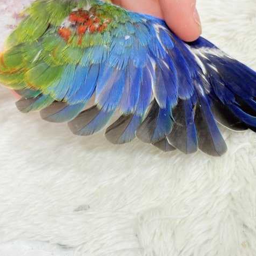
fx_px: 519
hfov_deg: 27.6
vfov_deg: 27.7
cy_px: 129
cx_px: 168
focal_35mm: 62
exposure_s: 1/100
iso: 125
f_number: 1.6
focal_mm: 5.96
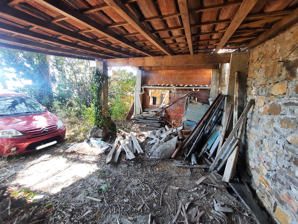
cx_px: 149
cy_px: 112
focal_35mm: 13
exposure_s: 1/50
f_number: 2.2
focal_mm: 1.74
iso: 80
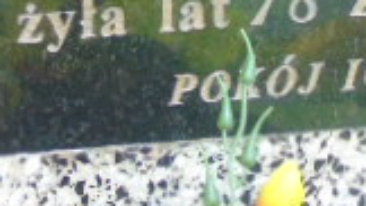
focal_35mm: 534
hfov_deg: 4.0
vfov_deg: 2.3
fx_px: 5181
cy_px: -292
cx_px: 427
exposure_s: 1/60
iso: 400
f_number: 4.6
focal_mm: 22
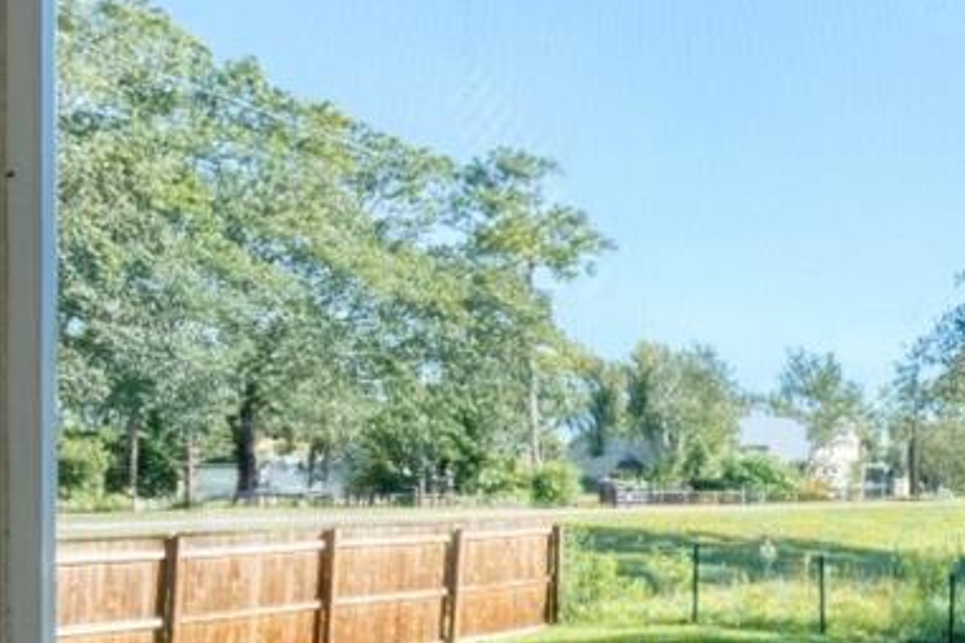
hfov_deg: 20.6
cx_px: 1793
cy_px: 494
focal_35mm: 63
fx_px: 1689
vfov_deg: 21.4
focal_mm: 10
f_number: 9
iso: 400
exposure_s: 1/200
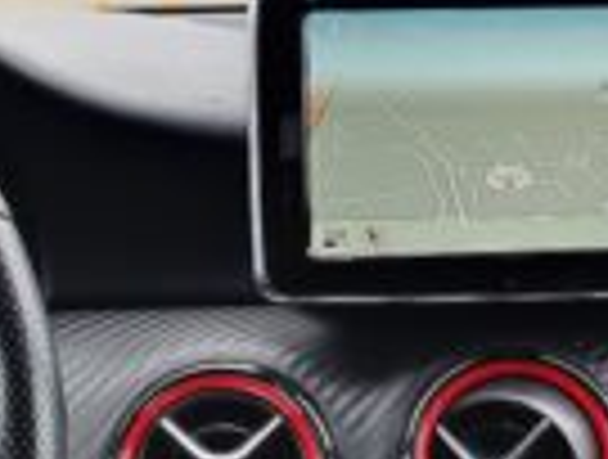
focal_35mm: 207
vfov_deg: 7.2
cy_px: 472
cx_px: 342
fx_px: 3645
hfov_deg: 9.5
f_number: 1.88
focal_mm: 6.06
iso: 163
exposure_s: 1/200
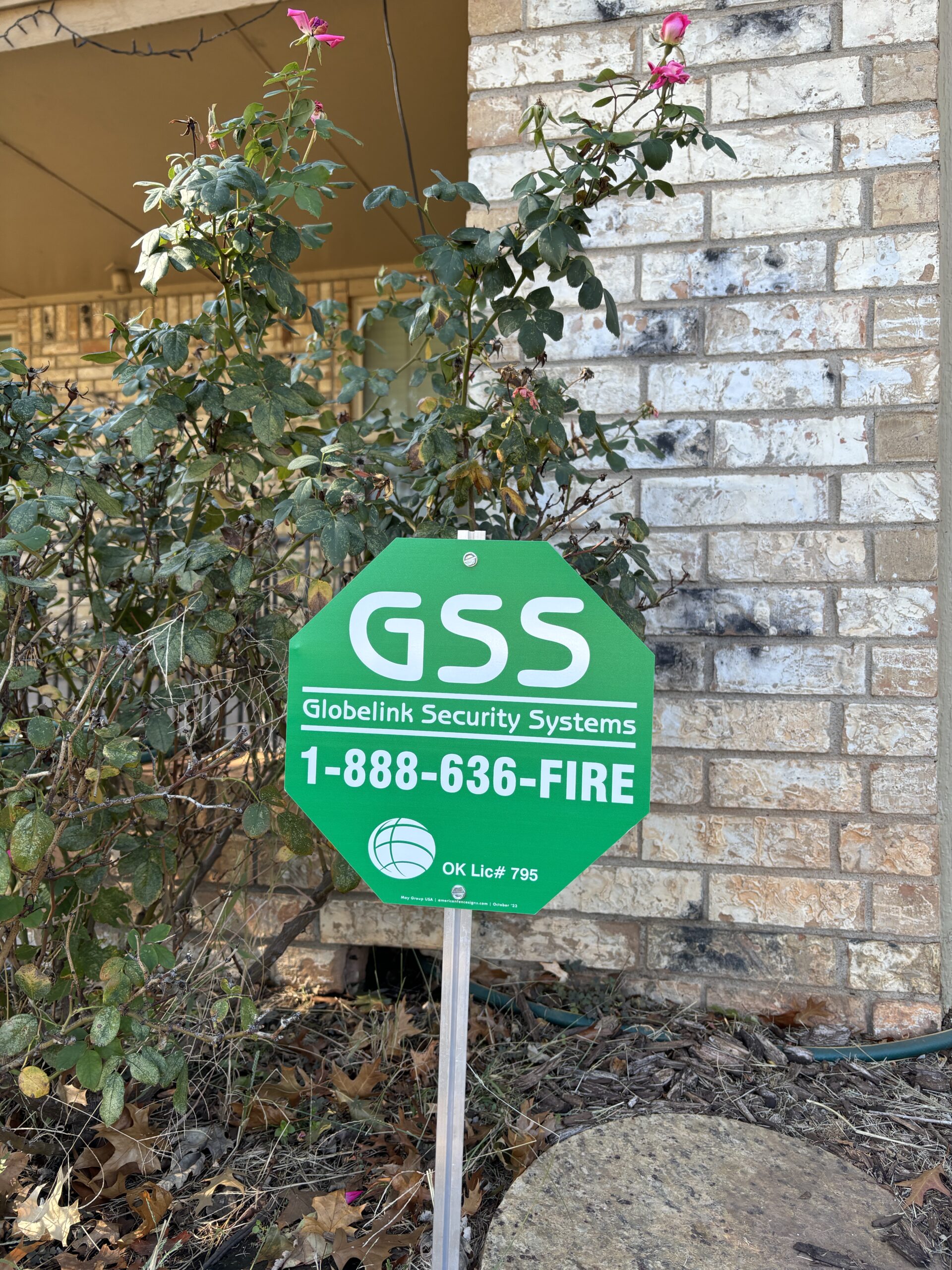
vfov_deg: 67.3
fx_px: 953
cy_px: 635
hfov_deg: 53.1
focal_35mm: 26
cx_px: 476
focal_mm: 5.96
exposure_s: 1/223
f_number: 1.6
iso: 40
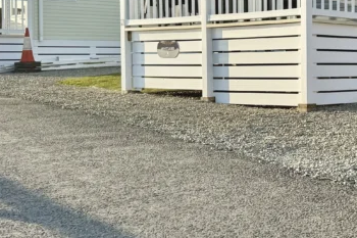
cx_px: 377
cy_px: 58
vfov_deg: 18.5
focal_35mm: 73
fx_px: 724
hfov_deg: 25.9
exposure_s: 1/2907
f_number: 1.78
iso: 80
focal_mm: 6.76
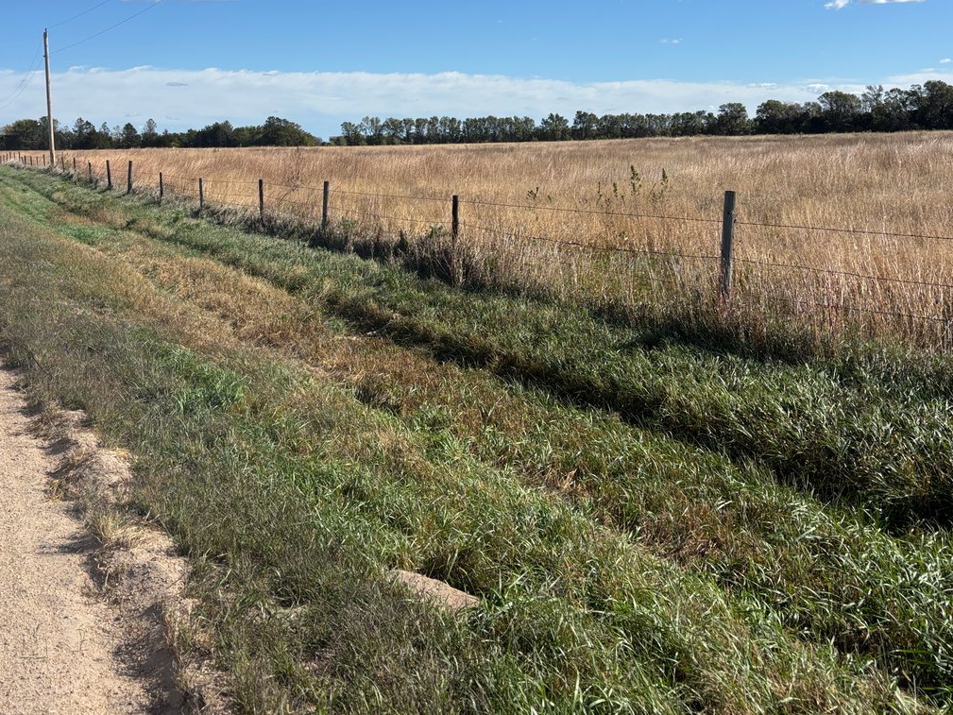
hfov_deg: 47.8
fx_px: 1074
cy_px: 251
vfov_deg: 36.5
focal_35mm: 39
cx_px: 445
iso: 50
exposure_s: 1/4082
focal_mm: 5.96
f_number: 1.6
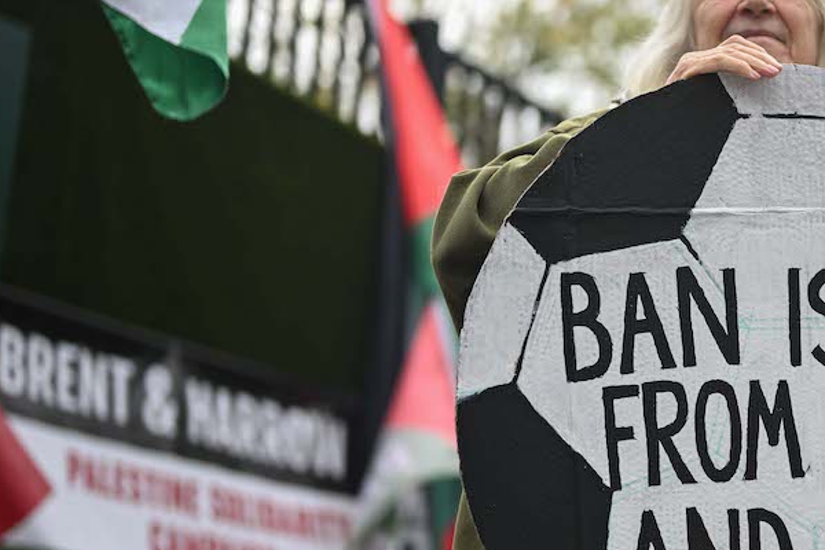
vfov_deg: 13.7
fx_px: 2291
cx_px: 705
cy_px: 351
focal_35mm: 100
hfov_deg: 20.1
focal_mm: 50
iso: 160
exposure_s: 1/1600
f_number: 2
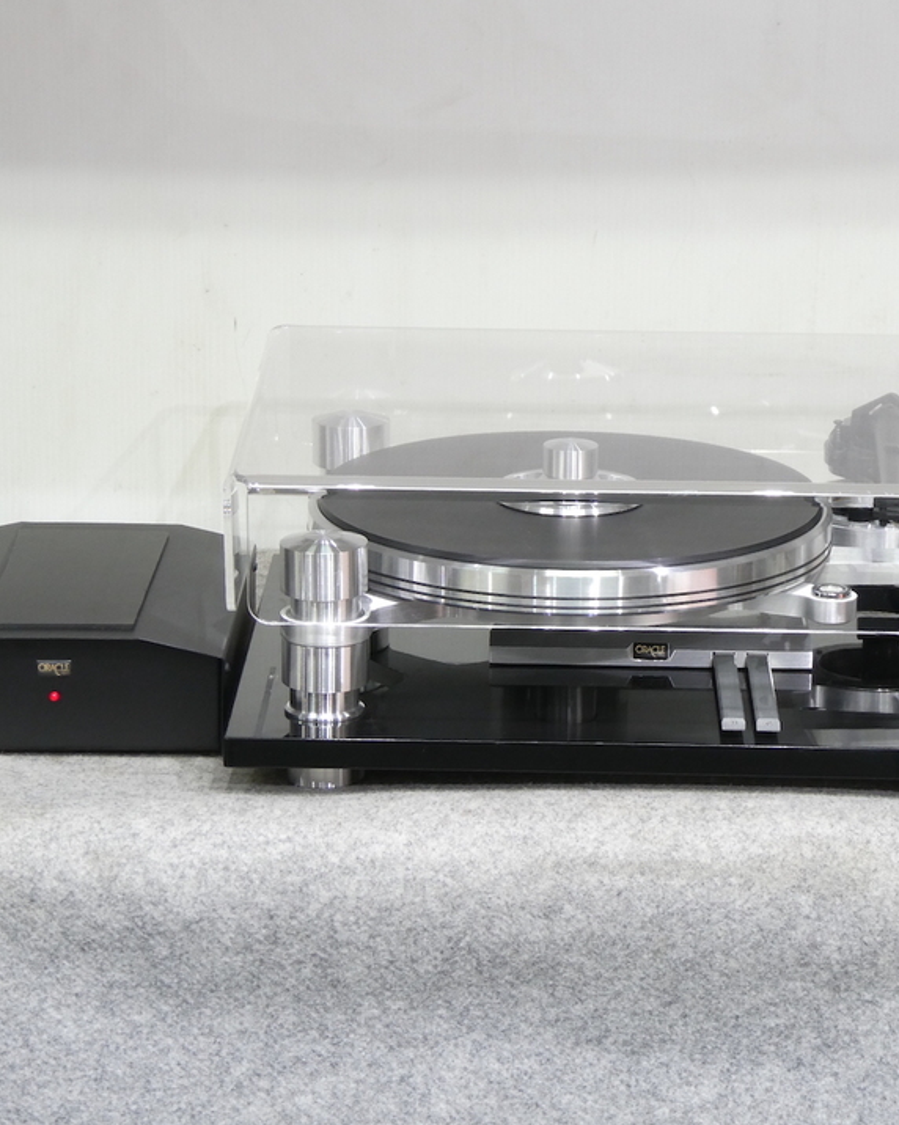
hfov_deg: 14.0
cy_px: 564
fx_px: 3662
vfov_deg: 17.5
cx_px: 478
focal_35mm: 110
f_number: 4.8
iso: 200
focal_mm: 15
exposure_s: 1/6
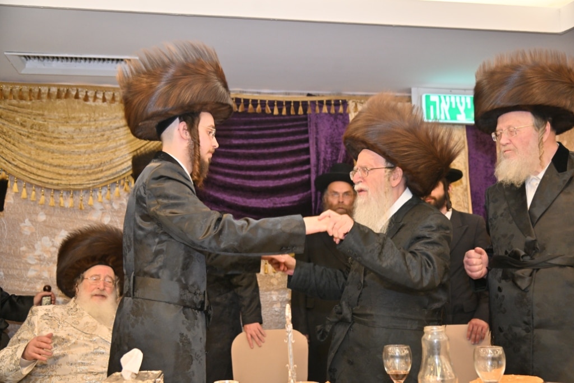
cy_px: 192
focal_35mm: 38
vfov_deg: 35.1
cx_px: 287
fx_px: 606
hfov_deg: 50.7
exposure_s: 1/160
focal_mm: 38
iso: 1000
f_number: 4
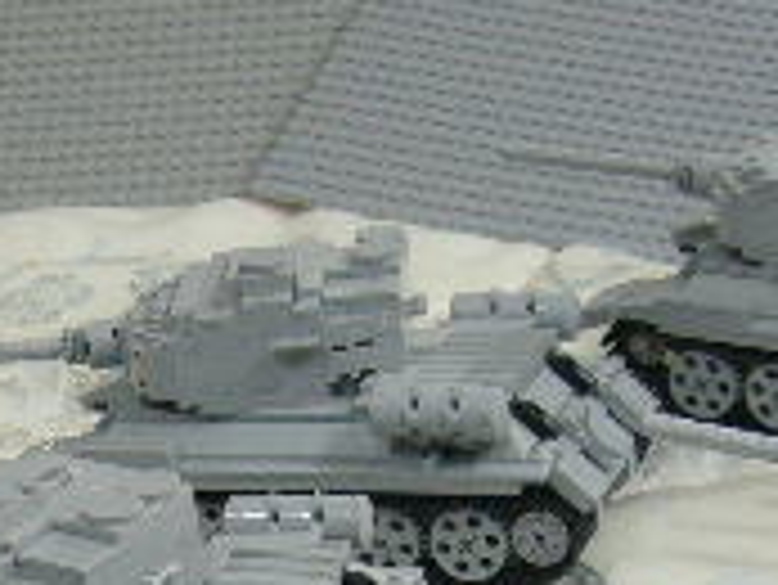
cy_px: 603
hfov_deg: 13.2
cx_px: 22
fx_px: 3329
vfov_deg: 10.0
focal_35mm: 148
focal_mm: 6.6
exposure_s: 1/15
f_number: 3
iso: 160
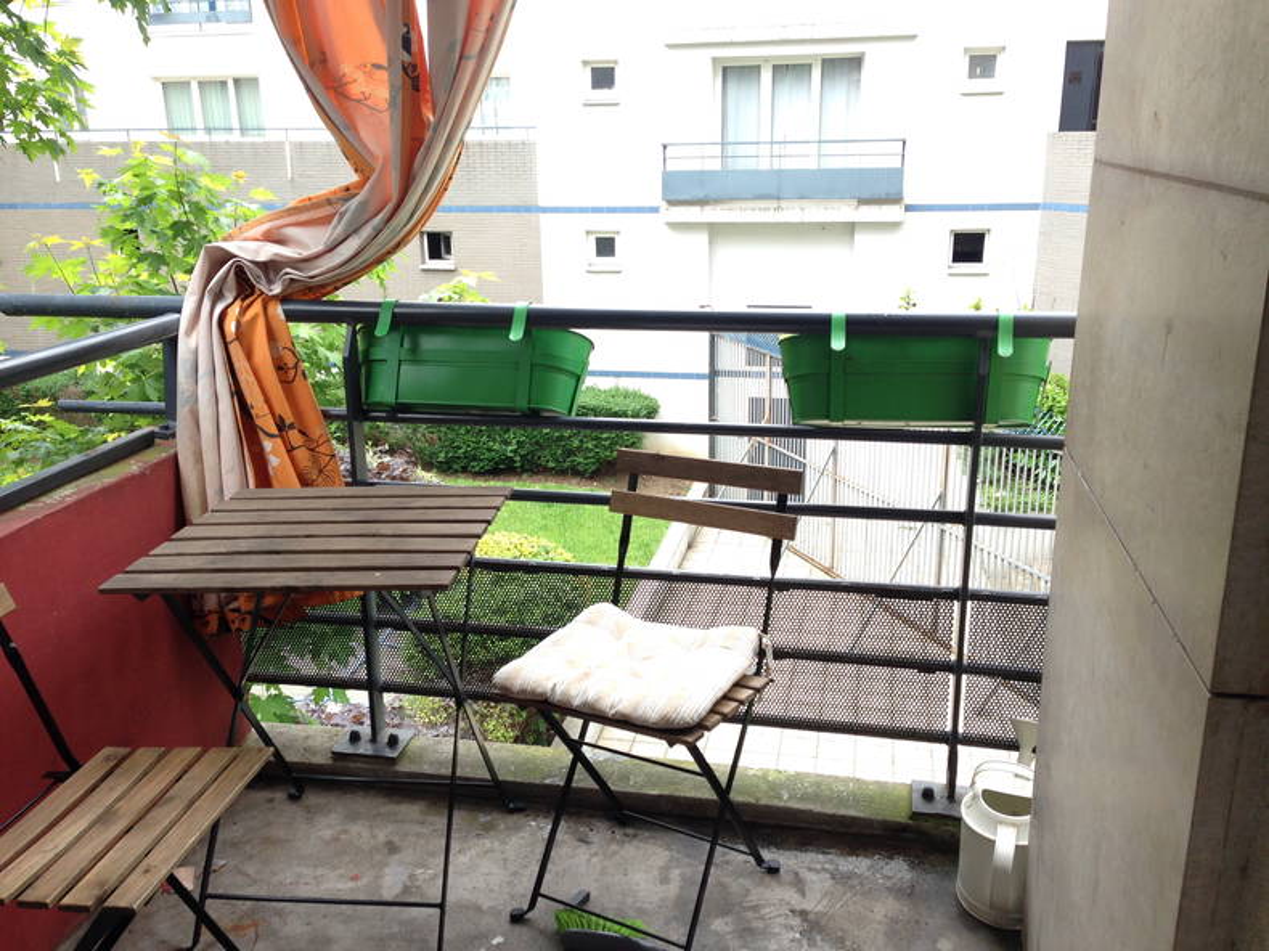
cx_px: 634
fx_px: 1209
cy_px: 476
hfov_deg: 55.4
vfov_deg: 42.9
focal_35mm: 33
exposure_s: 1/120
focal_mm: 4.12
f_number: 2.4
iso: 64
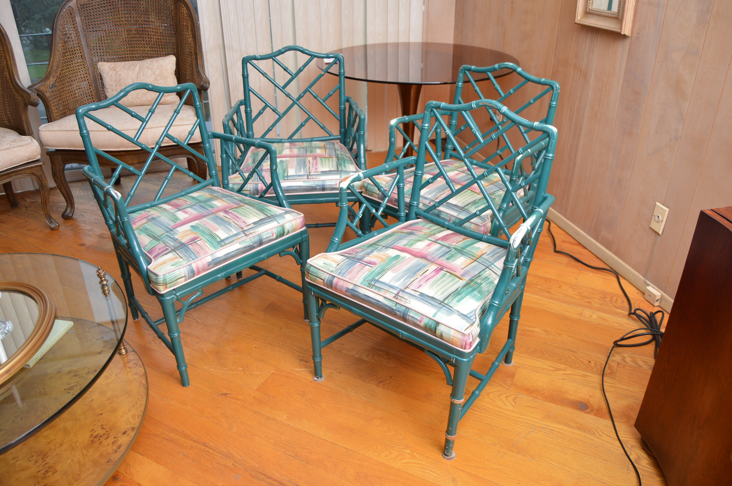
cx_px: 366
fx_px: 549
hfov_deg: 67.4
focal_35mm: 27
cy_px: 243
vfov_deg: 47.8
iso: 200
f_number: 3.5
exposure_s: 1/160
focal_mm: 18
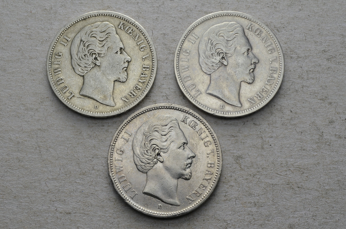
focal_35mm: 60
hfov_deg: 33.5
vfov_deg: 22.5
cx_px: 173
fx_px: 575
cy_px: 114
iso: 400
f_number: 14
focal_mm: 40
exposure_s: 1/250
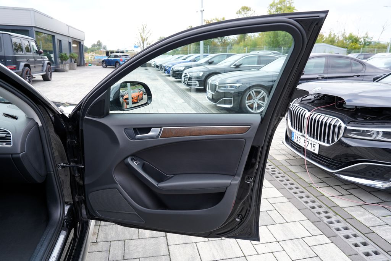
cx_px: 196
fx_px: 261
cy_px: 130
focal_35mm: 24
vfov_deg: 53.1
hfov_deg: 73.7
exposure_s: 1/100
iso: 100
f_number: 5
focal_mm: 24
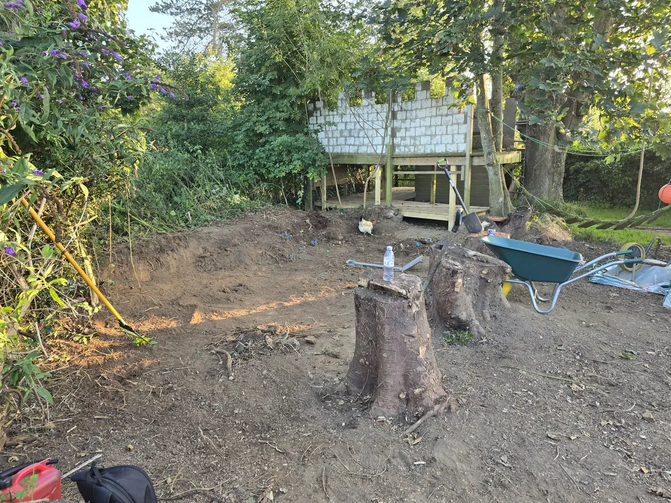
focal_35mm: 23
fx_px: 446
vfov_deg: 58.9
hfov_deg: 73.9
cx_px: 336
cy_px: 252
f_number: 1.7
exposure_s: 1/180
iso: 80
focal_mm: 6.3
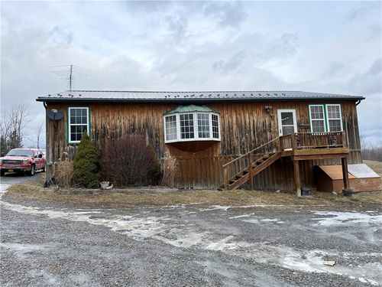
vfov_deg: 53.1
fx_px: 287
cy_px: 144
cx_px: 191
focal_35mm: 26
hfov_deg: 67.3
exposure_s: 1/2463
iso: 50
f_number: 1.6
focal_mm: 5.1
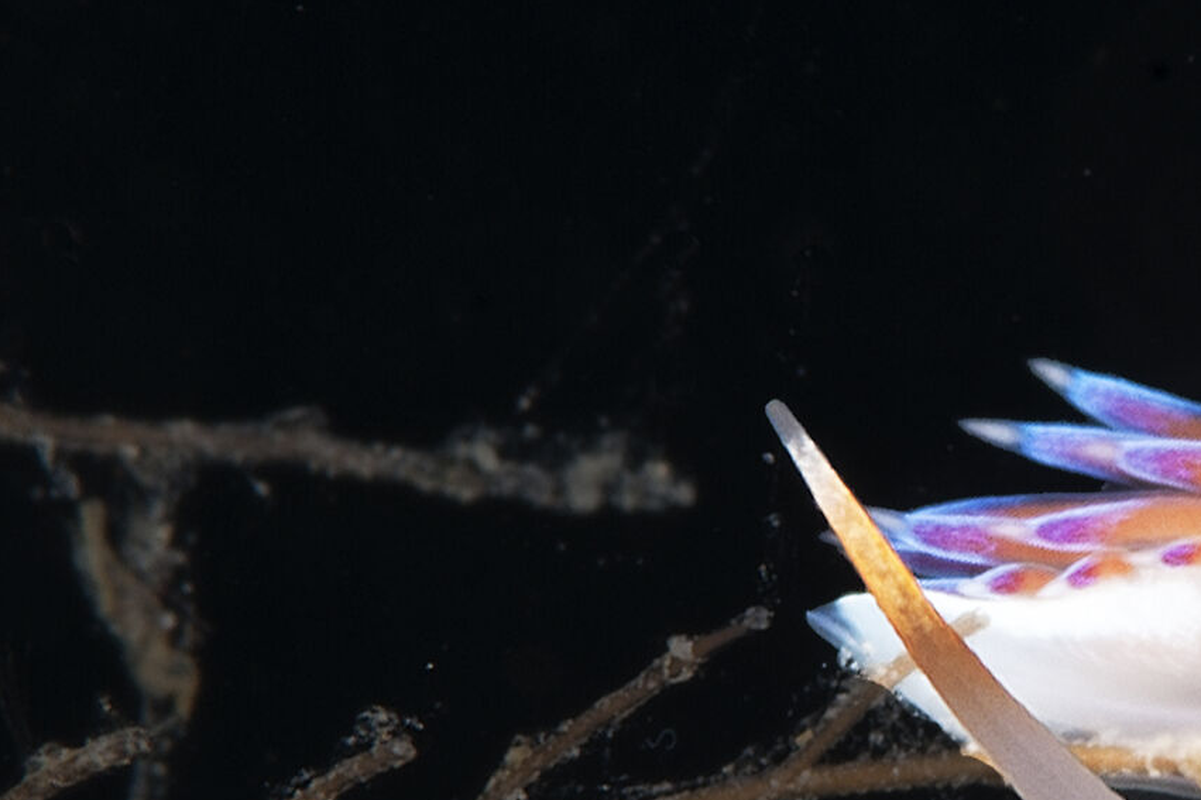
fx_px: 9872
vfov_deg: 4.6
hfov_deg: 6.9
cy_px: 1079
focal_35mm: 296
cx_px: 1274
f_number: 25
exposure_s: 1/320
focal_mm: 105
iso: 100
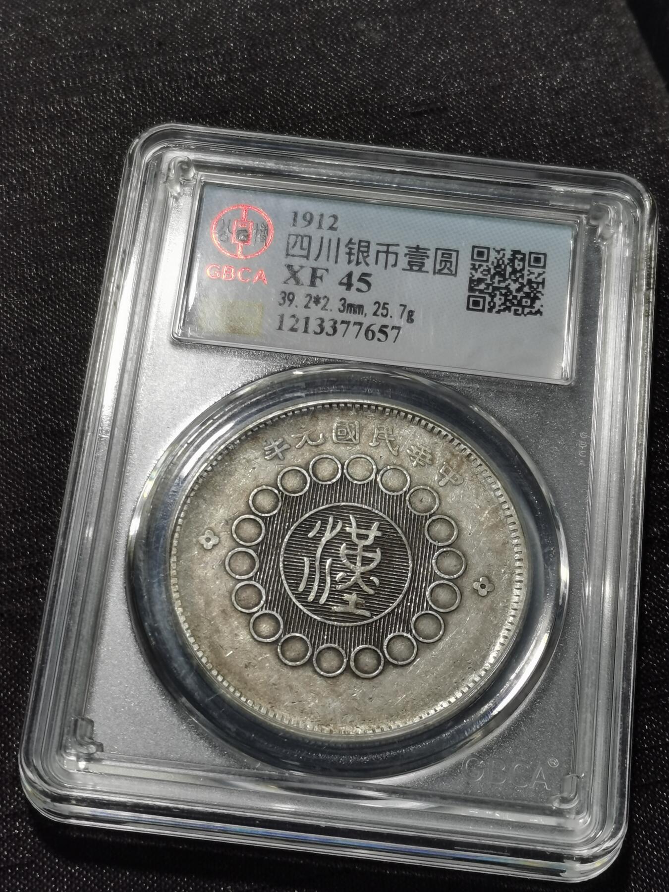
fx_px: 1933
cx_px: 334
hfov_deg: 19.6
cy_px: 446
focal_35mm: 75
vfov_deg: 26.0
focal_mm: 5.58
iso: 50
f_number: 1.8
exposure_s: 1/108
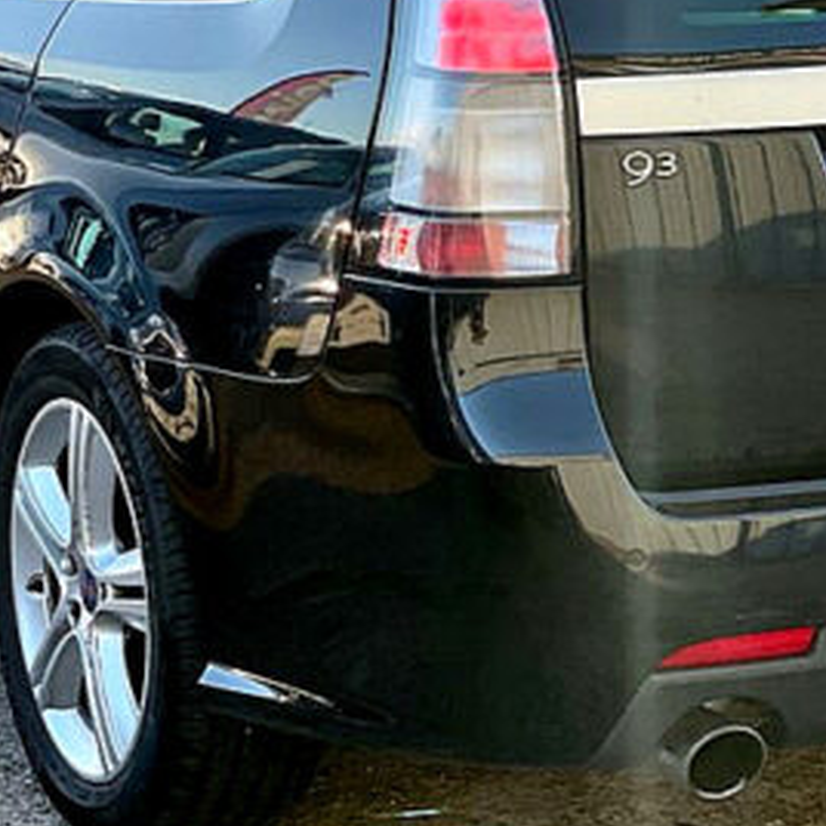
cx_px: 515
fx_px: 3699
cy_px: 237
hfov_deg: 12.7
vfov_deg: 12.7
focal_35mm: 137
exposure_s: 1/122
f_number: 2
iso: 25
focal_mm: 6
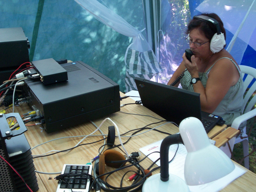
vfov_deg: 39.7
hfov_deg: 51.4
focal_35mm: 36
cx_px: 128
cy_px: 96
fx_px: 266
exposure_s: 1/73.9
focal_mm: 5.9
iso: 100
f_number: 4.5
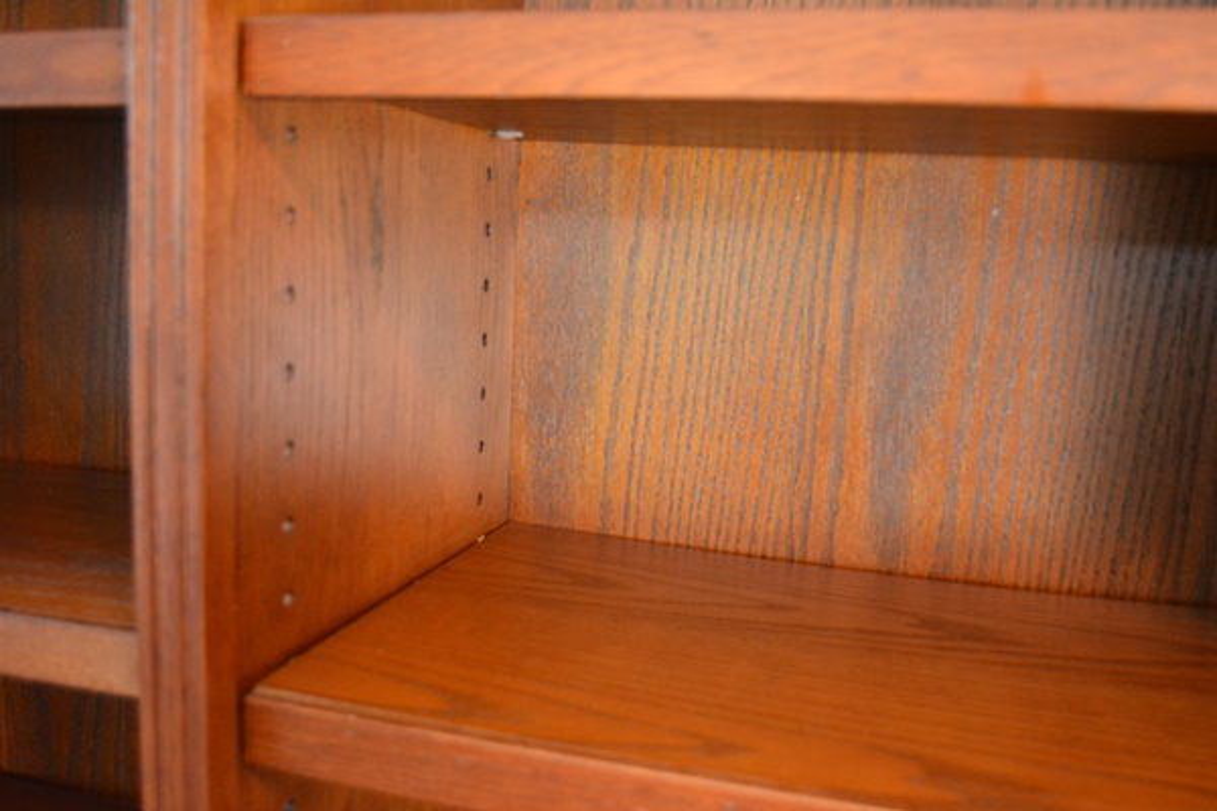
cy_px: 406
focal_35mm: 33
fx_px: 1115
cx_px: 608
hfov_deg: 57.2
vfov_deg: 40.0
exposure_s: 1/30
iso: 3200
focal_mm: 22
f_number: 3.8
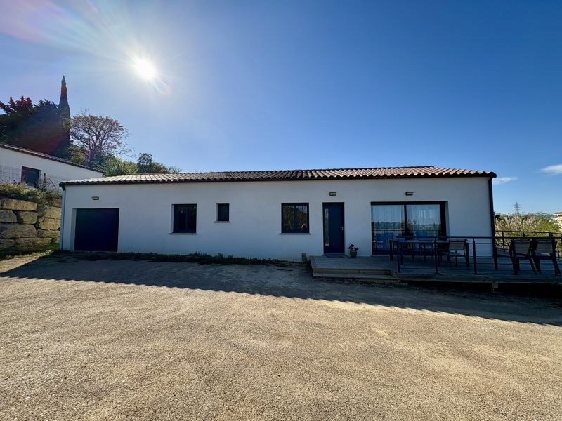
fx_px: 227
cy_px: 210
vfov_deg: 85.7
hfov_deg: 102.1
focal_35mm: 14
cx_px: 281
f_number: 2.2
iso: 40
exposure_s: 1/1709
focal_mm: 2.22
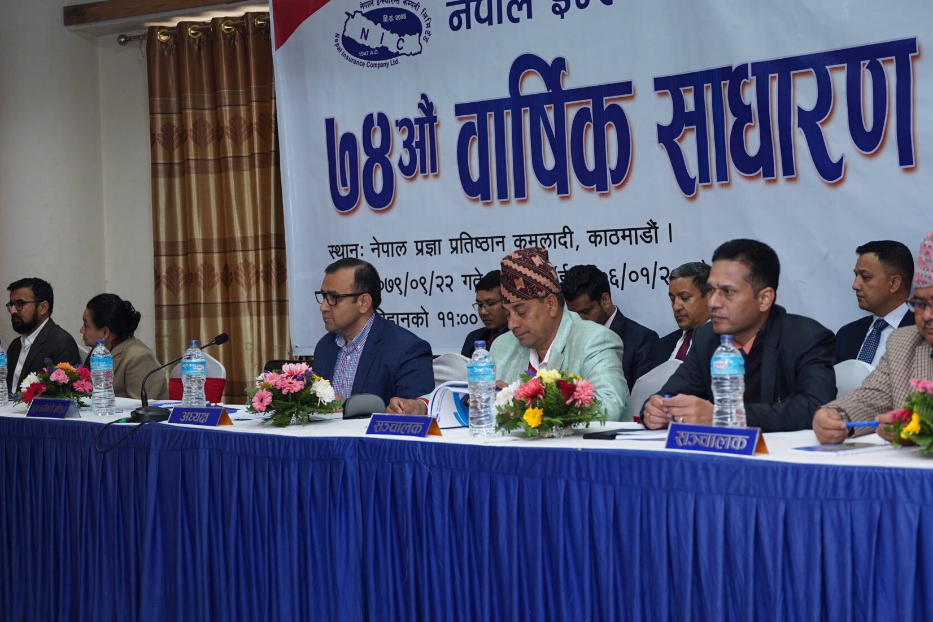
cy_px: 289
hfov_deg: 31.9
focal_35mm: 63
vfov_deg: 21.5
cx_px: 455
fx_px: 1635
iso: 500
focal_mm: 40.7
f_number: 2.8
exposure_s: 1/160
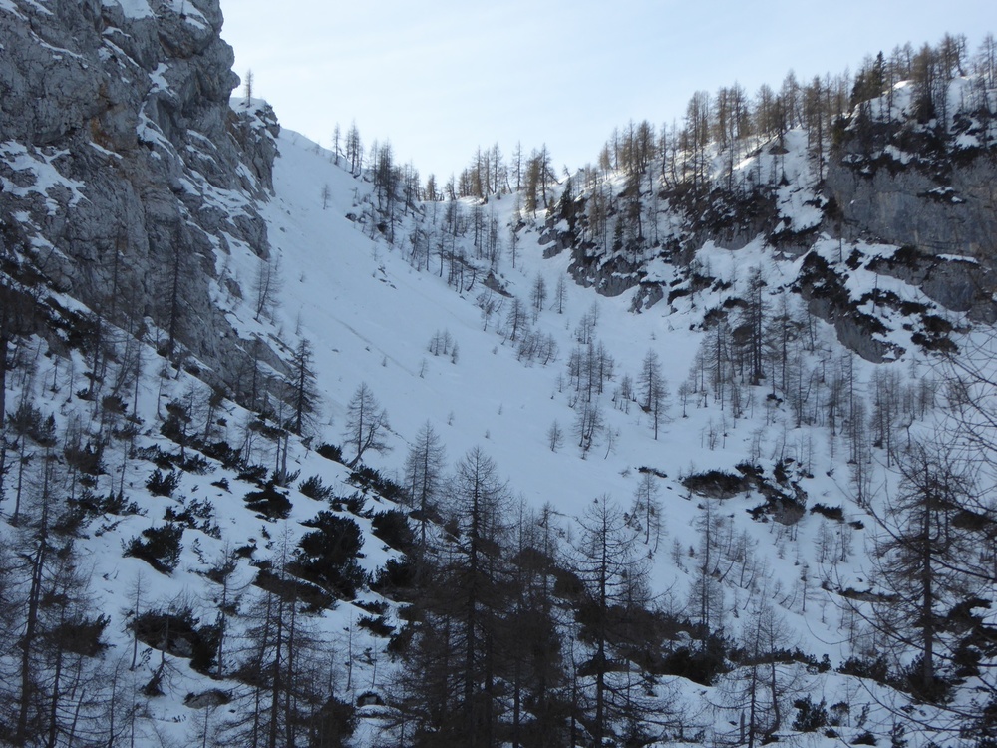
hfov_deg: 15.9
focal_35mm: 124
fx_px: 3571
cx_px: 498
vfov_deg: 12.0
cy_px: 374
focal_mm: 22.3
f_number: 5.2
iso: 100
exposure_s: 1/250
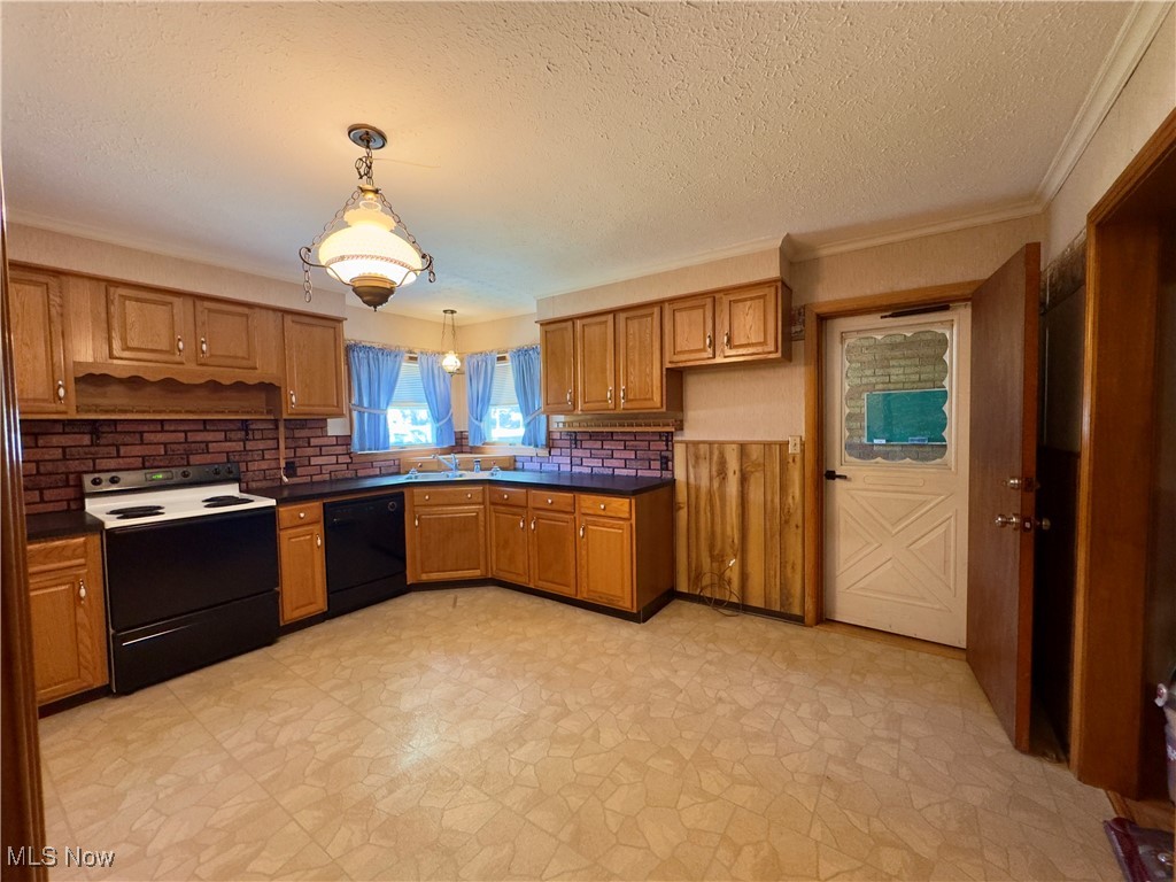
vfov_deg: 85.7
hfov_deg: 102.1
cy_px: 441
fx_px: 476
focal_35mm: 14
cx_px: 588
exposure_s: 1/60
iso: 500
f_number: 2.2
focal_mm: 2.22
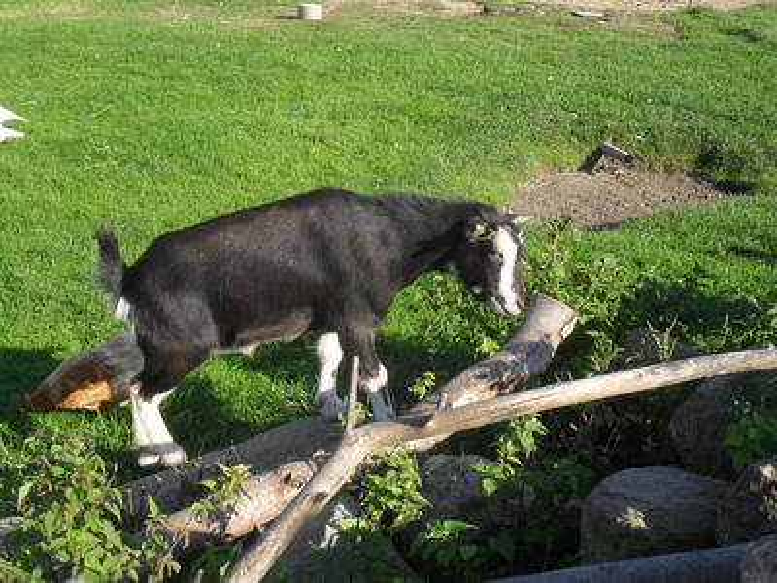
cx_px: 388
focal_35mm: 49
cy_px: 292
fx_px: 1100
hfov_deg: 38.9
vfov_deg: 29.7
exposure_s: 1/350
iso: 100
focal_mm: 8.7
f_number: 3.9
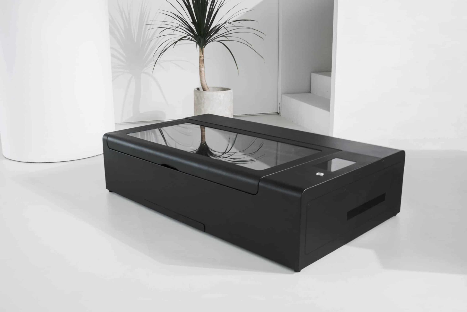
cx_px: 234
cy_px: 156
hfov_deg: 53.1
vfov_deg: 36.9
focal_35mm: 36
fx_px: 467
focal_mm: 24
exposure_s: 1/4
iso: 125
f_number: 16
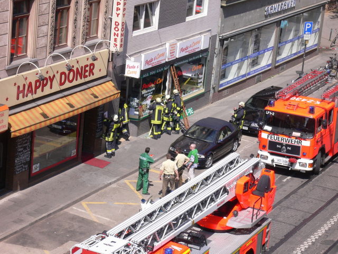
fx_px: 1025
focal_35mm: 105
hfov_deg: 18.7
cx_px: 169
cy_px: 127
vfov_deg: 14.1
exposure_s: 1/400
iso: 80
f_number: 5
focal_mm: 17.4
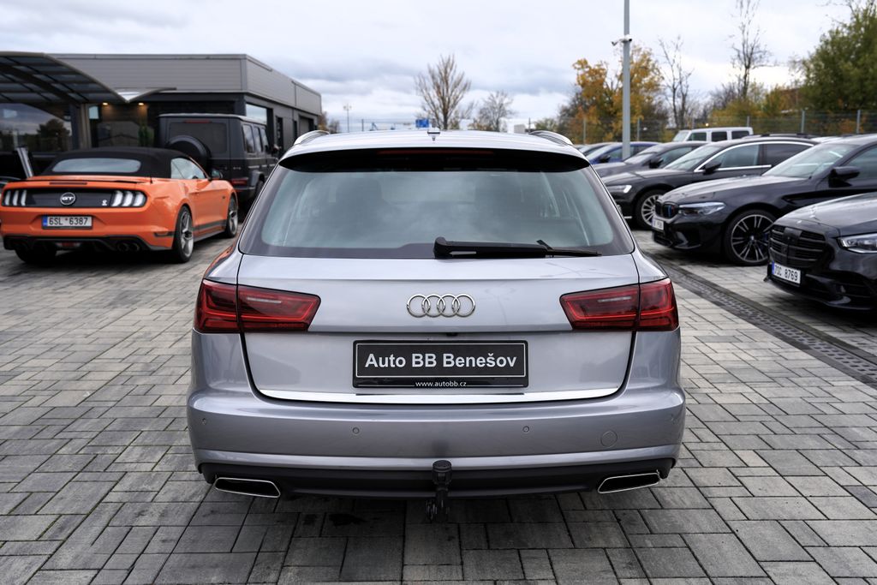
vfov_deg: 40.0
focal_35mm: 33
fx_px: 804
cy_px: 292
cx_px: 438
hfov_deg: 57.2
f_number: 4.5
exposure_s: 1/100
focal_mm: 33
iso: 100
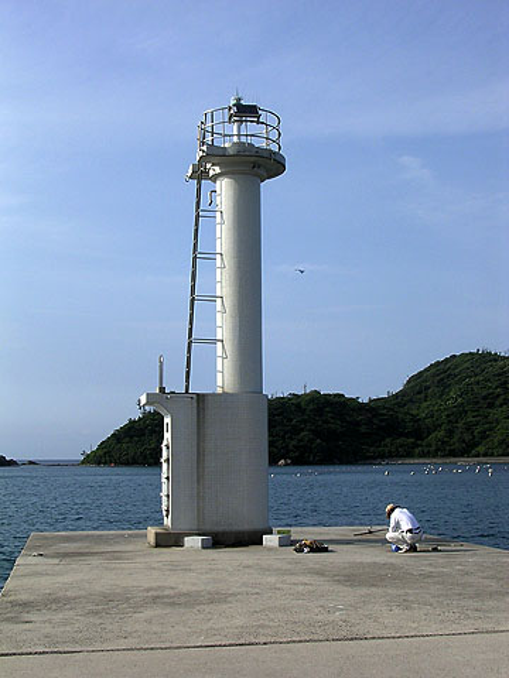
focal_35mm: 49
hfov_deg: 29.7
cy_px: 339
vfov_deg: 38.9
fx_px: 961
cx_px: 254
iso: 100
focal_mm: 7.5
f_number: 6.2
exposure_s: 1/326
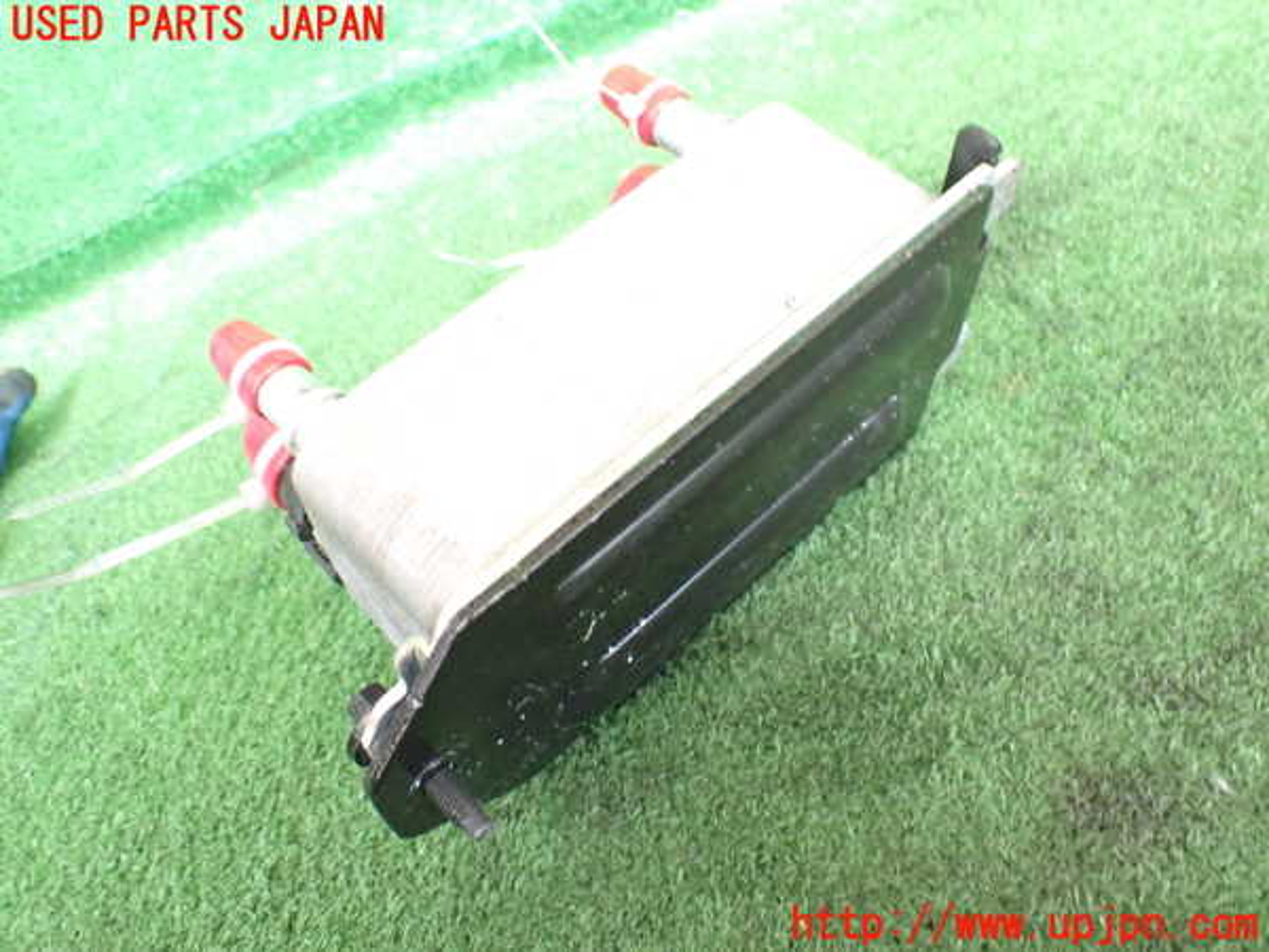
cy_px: 476
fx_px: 1100
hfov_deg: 60.0
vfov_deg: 46.8
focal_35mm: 30
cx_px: 634
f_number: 2.3
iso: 800
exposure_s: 1/40
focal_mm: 5.4
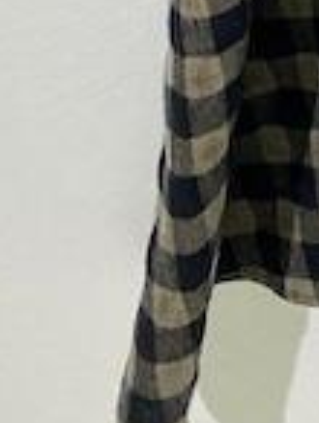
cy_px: -917
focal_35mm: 174
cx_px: 705
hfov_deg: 8.0
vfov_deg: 8.9
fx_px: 2132
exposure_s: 1/104
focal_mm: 4.25
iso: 32
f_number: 1.8
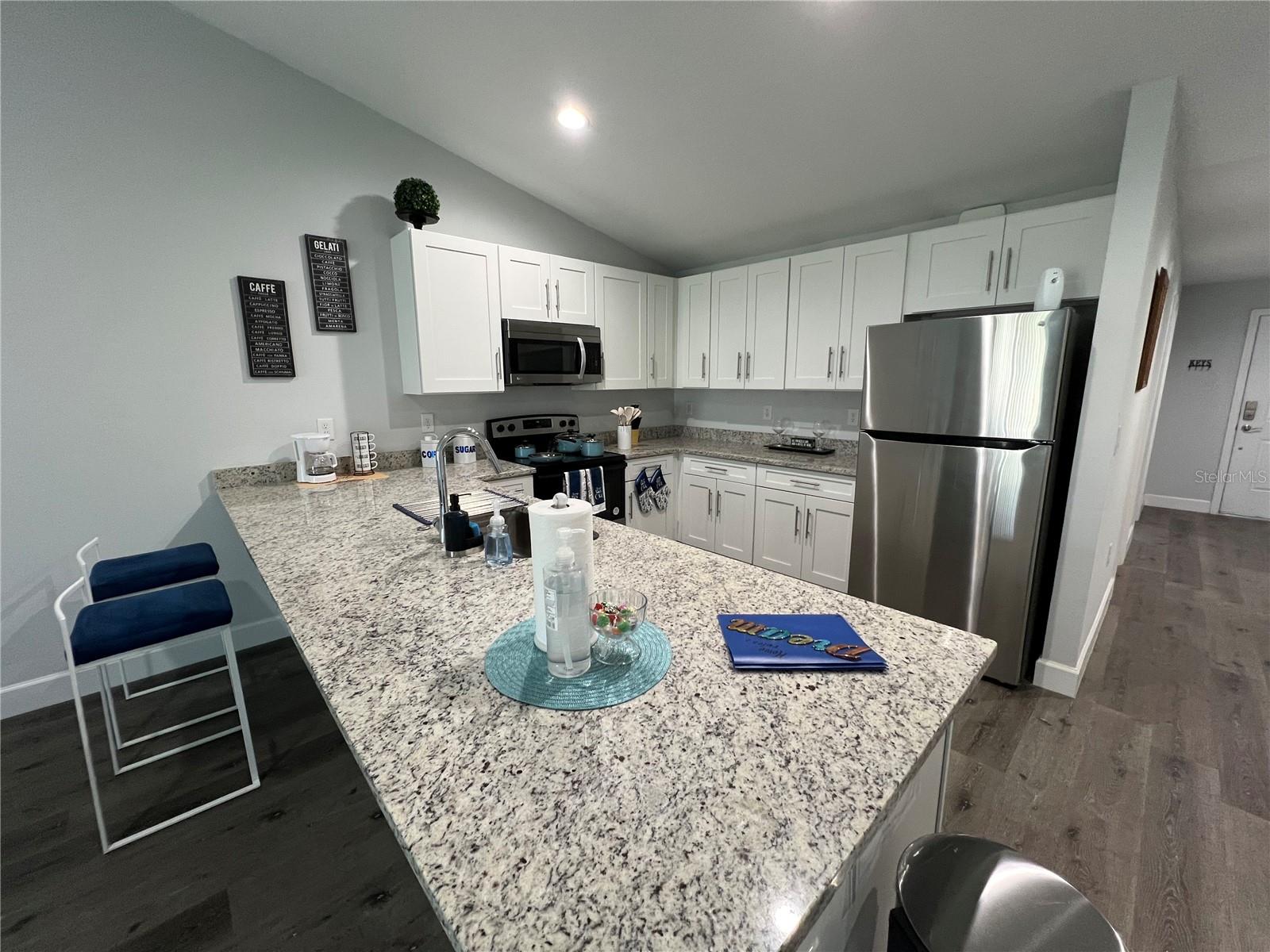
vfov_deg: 89.9
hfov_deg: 106.2
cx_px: 635
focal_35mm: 13
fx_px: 477
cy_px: 476
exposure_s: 1/60
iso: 200
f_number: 1.8
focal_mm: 1.57
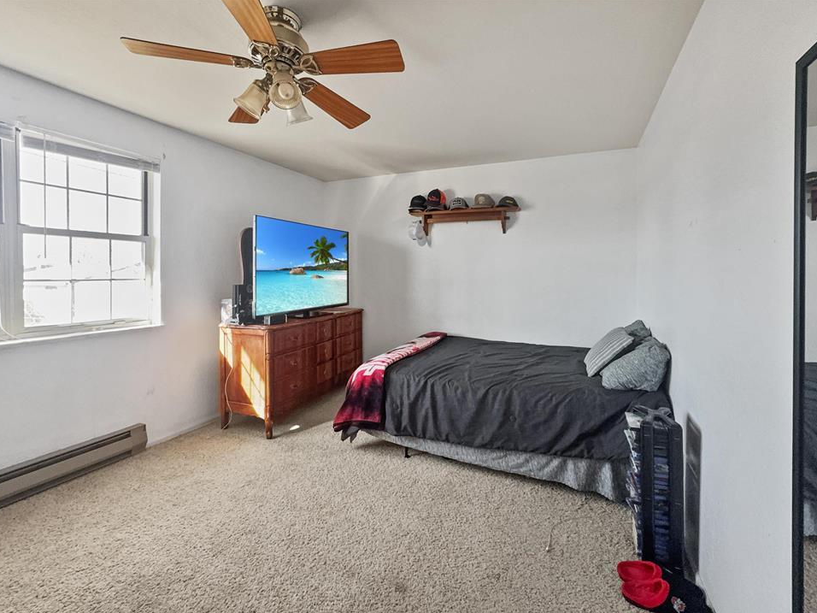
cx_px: 426
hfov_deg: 98.1
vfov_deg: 81.6
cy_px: 327
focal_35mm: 15
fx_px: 354
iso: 125
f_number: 2.2
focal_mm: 2.22
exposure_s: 1/100
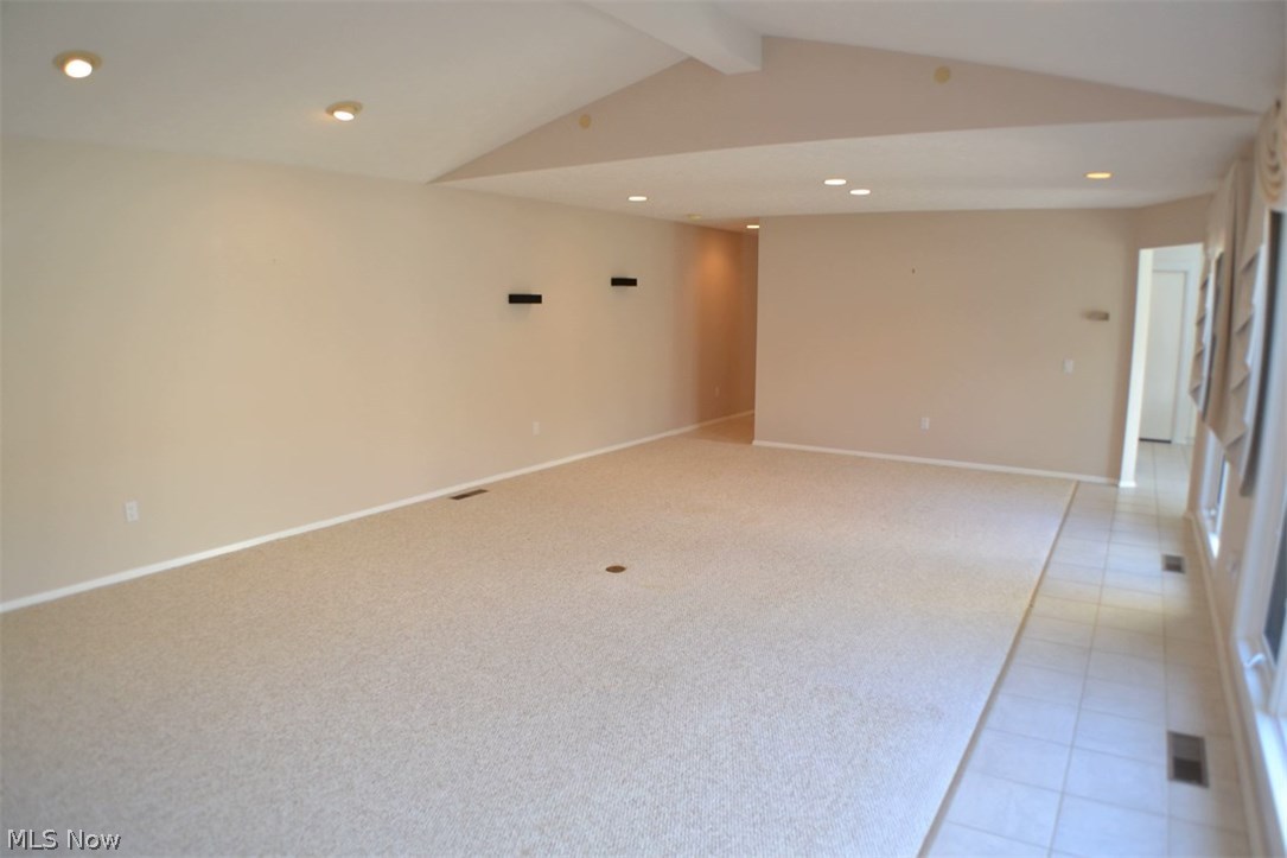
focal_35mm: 27
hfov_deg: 67.4
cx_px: 644
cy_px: 429
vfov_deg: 47.9
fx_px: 965
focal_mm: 18
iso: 400
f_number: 4.5
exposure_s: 1/80
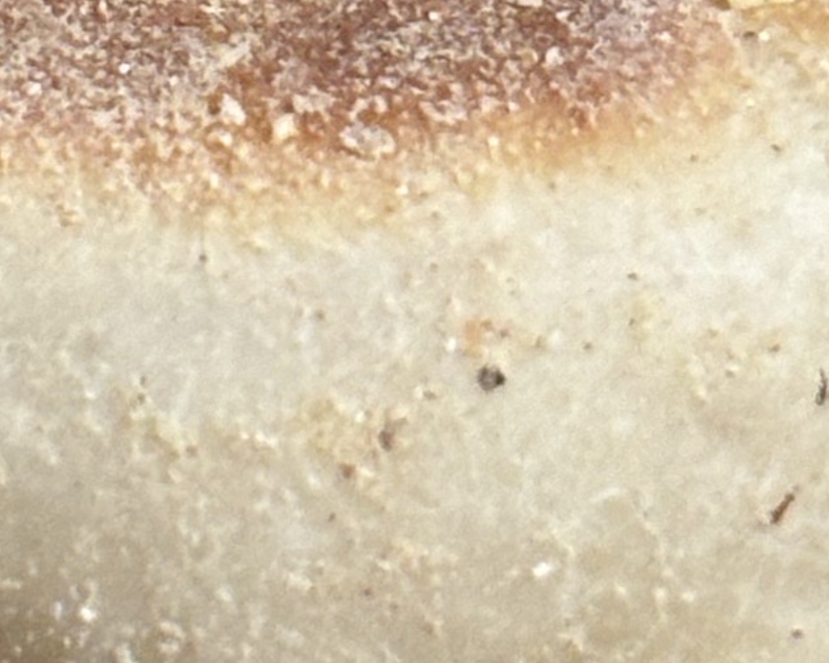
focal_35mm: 325
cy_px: -3
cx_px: -34
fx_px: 7974
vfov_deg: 4.8
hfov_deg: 5.9
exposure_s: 1/40
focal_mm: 5.96
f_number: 1.6
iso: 250
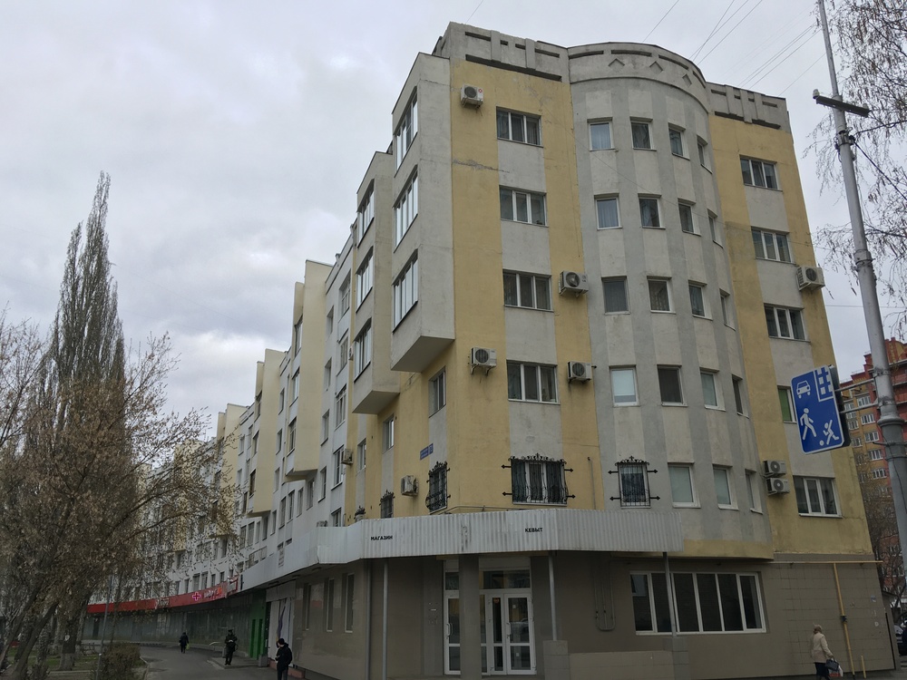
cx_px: 454
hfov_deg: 61.7
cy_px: 340
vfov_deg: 48.2
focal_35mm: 29
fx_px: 760
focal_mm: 4.15
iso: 25
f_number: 2.2
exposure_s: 1/718
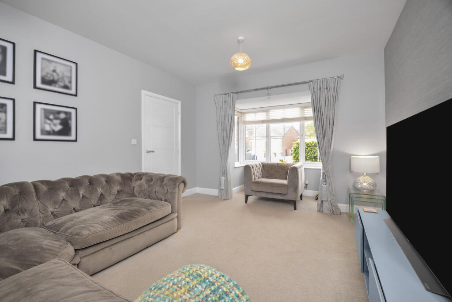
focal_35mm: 15
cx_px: 226
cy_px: 151
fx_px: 188
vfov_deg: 77.4
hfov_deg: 100.4
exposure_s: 1/200
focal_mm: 15
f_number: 6.3
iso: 1600
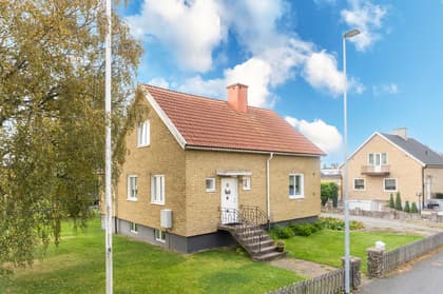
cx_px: 222
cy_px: 147
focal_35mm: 24
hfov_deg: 73.8
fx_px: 295
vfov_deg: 53.0
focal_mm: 16
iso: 100
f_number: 6.3
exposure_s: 1/100
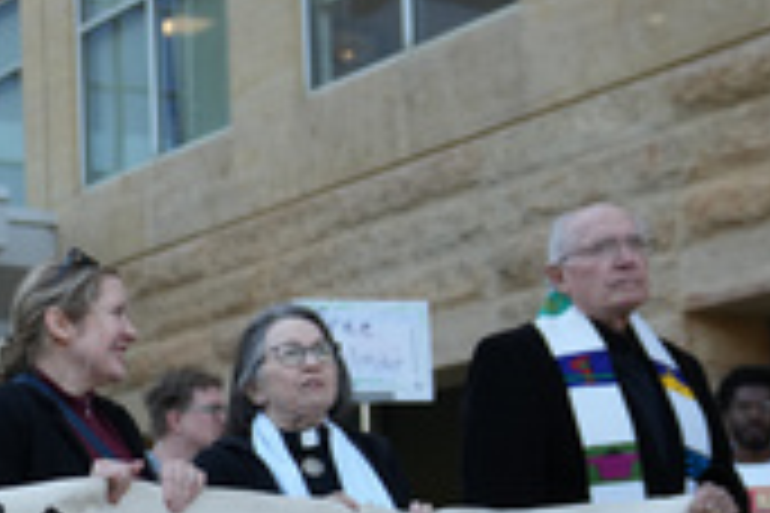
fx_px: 2053
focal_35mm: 96
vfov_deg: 14.0
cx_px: -230
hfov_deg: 19.6
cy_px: 556
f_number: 2.8
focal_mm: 32
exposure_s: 1/1600
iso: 640
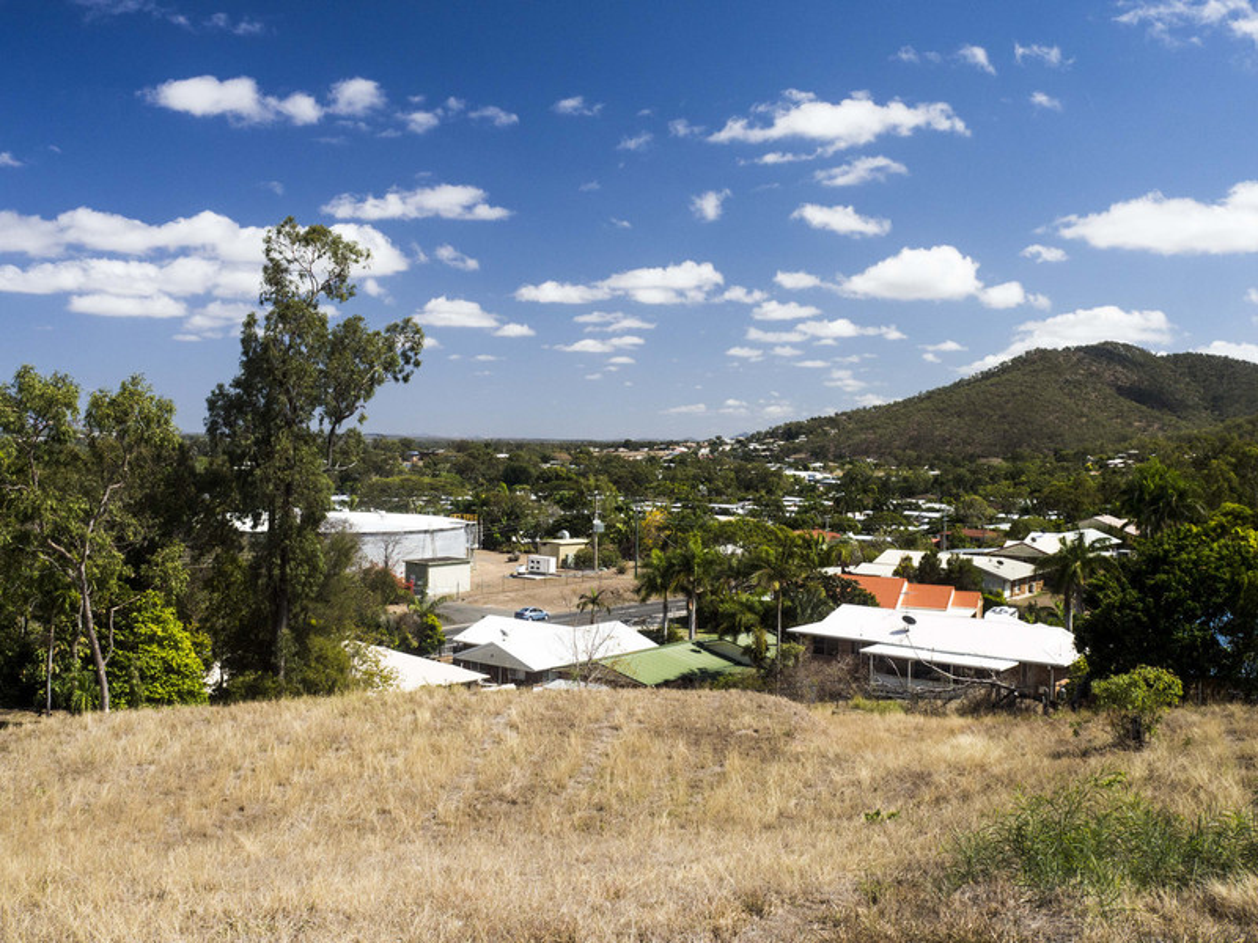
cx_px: 629
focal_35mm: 34
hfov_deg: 54.0
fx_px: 1236
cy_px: 472
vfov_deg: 41.8
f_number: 8
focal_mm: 17
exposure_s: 1/400
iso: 400
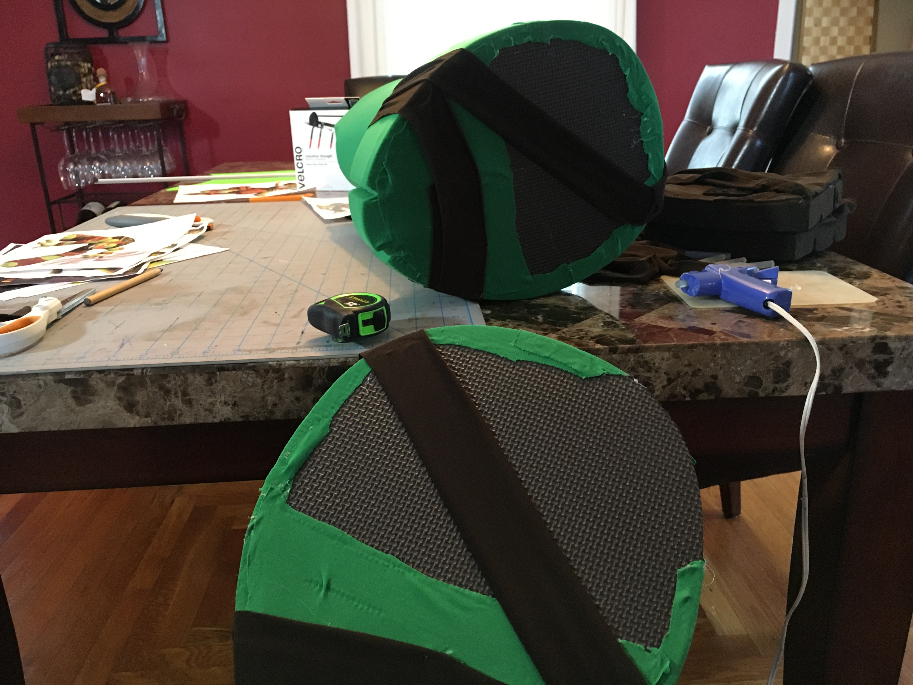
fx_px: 765
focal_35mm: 29
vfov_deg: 48.2
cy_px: 342
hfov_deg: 61.7
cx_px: 456
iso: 200
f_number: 2.2
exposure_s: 1/20
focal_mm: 4.15
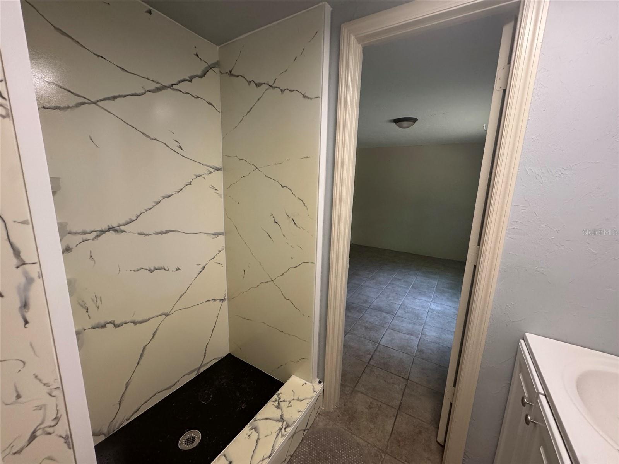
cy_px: 232
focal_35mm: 14
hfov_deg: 102.1
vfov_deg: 85.7
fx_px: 250
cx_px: 310
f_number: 2.2
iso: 250
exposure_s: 1/120
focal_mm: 2.22
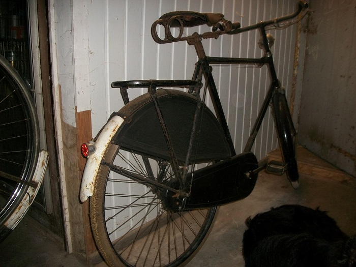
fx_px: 329
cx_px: 178
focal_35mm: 32
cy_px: 134
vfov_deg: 44.2
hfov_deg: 56.8
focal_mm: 5.7
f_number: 2.9
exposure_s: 1/30
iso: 80
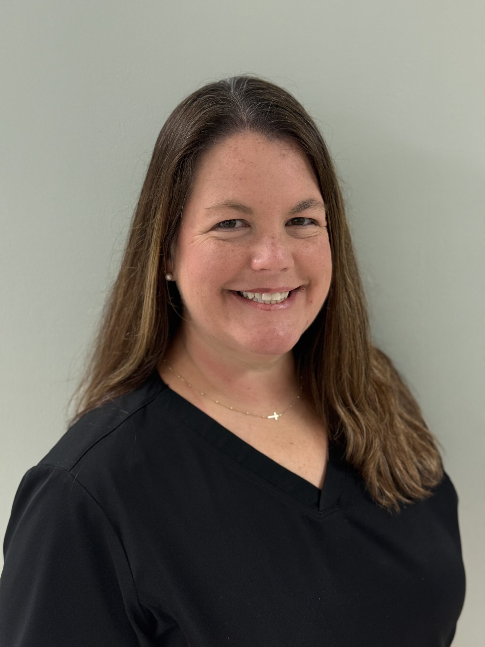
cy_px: 324
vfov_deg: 39.7
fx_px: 897
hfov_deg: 30.3
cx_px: 242
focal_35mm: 48
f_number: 1.78
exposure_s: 1/120
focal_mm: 6.76
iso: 200
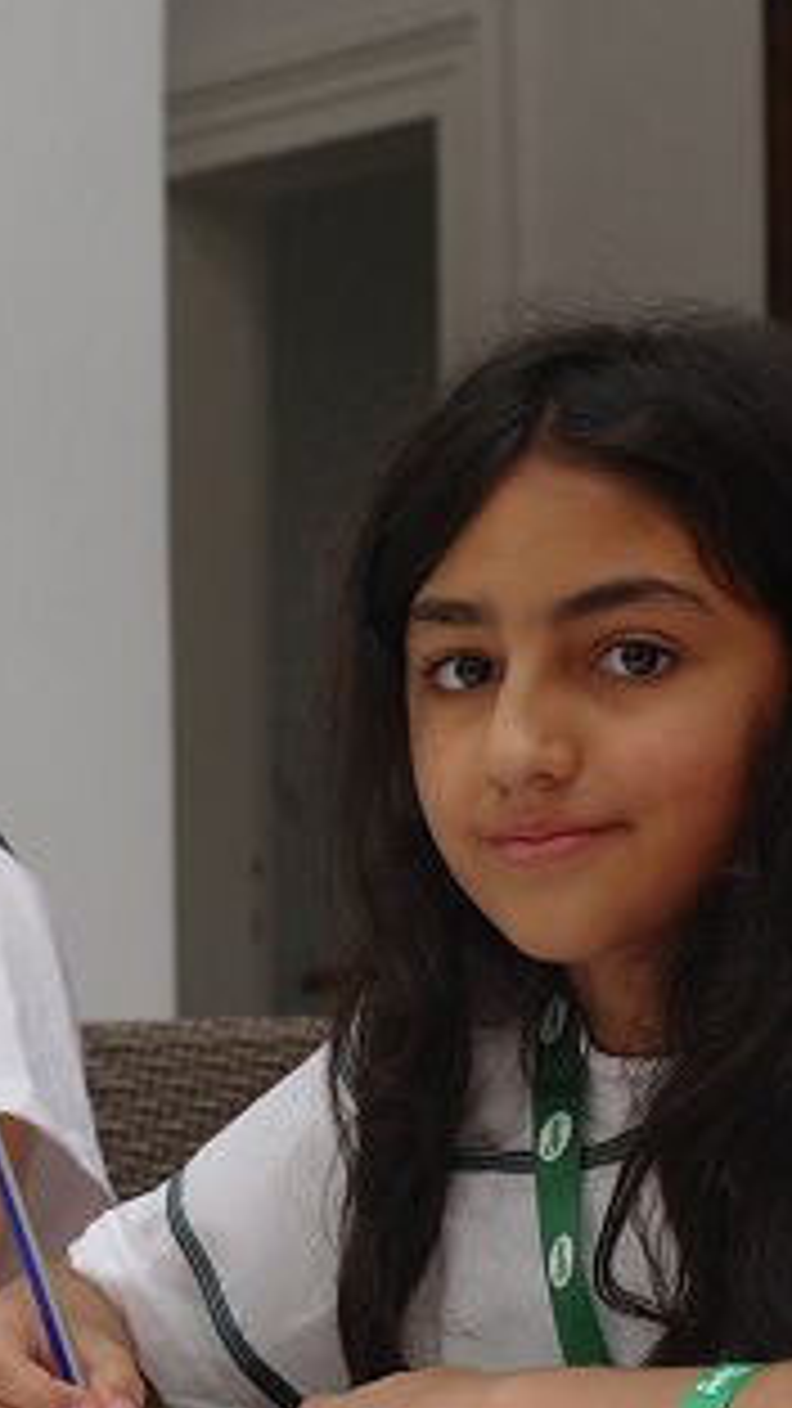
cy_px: 821
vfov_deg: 20.9
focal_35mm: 102
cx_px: 99
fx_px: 3809
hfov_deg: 11.8
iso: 100
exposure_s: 1/90
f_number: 4.3
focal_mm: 30
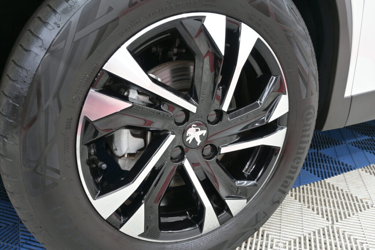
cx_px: 188
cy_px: 125
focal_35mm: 31
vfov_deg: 42.7
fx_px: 320
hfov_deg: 60.7
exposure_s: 1/4
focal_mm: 20.5
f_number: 7.1
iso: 100
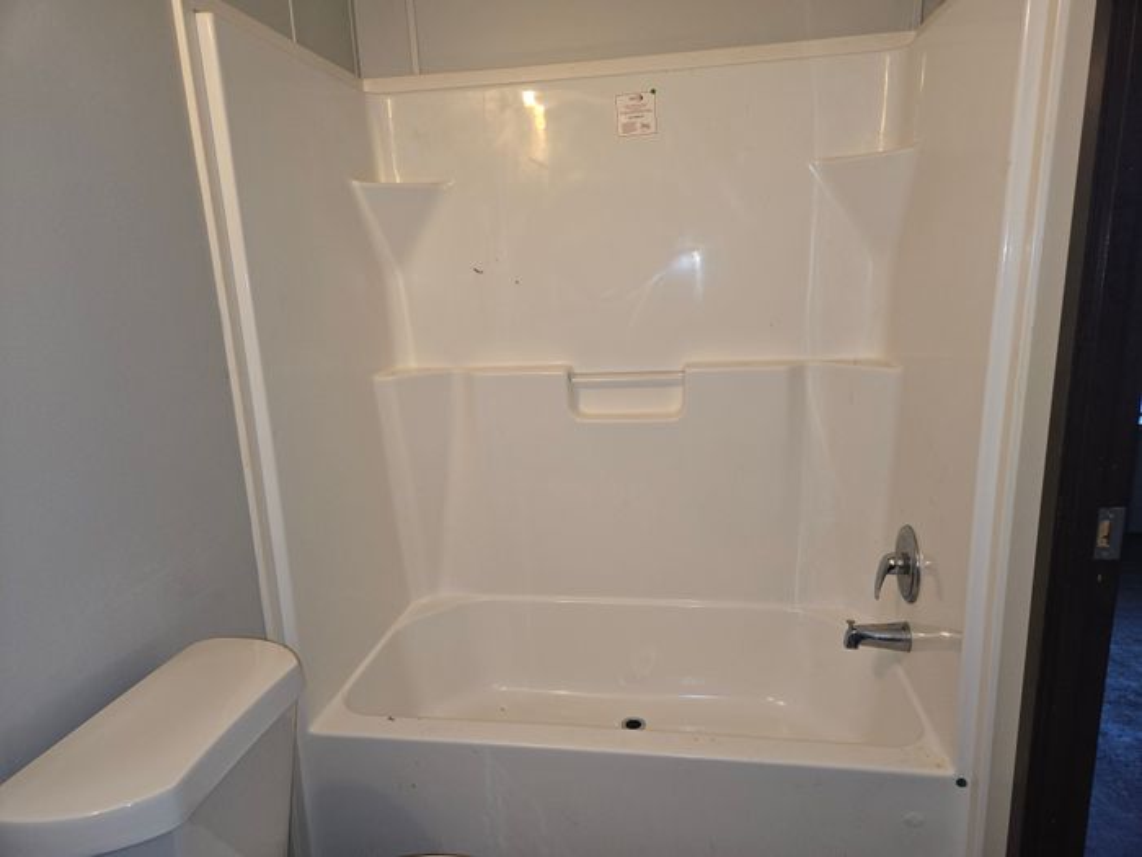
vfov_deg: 58.9
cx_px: 571
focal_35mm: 23
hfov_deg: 73.9
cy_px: 428
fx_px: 759
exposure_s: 1/60
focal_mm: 5.4
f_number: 1.8
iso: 80
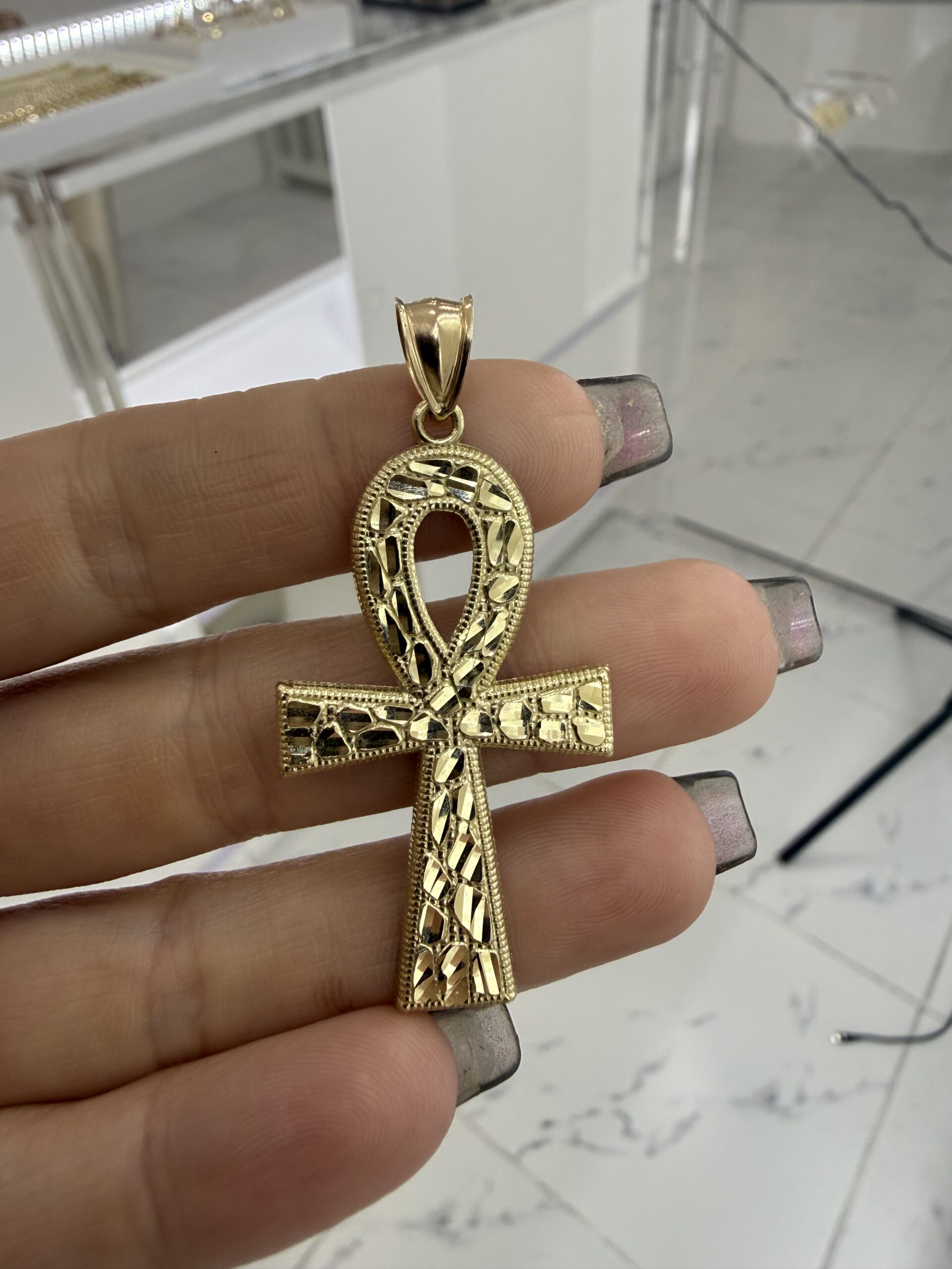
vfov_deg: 71.6
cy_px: 634
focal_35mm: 24
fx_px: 880
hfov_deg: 56.8
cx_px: 476
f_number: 2.2
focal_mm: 2.22
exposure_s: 1/120
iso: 80
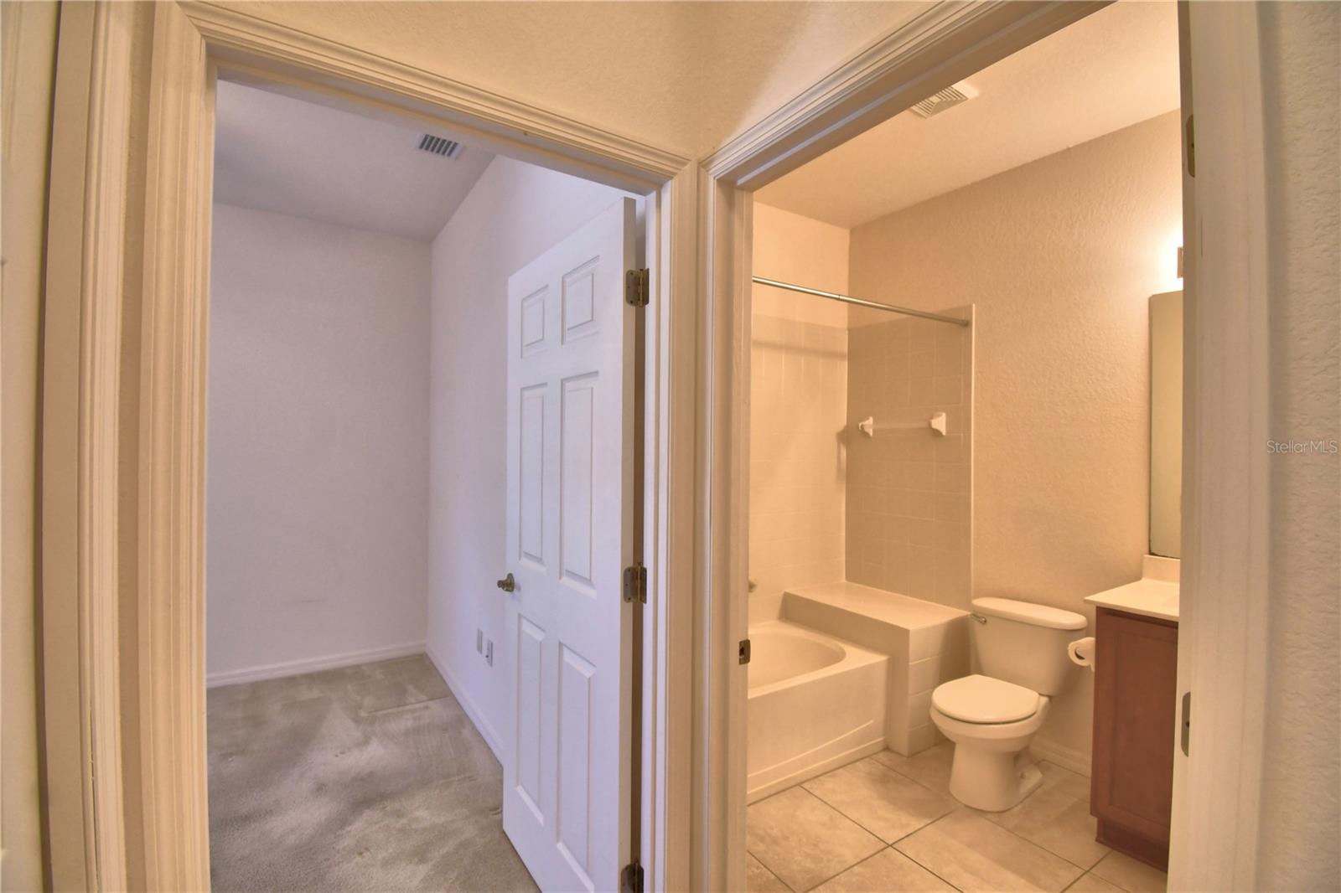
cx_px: 670
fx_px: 559
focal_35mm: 15
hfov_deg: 100.4
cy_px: 446
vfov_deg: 77.3
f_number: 4.5
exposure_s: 1/40
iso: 400
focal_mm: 10
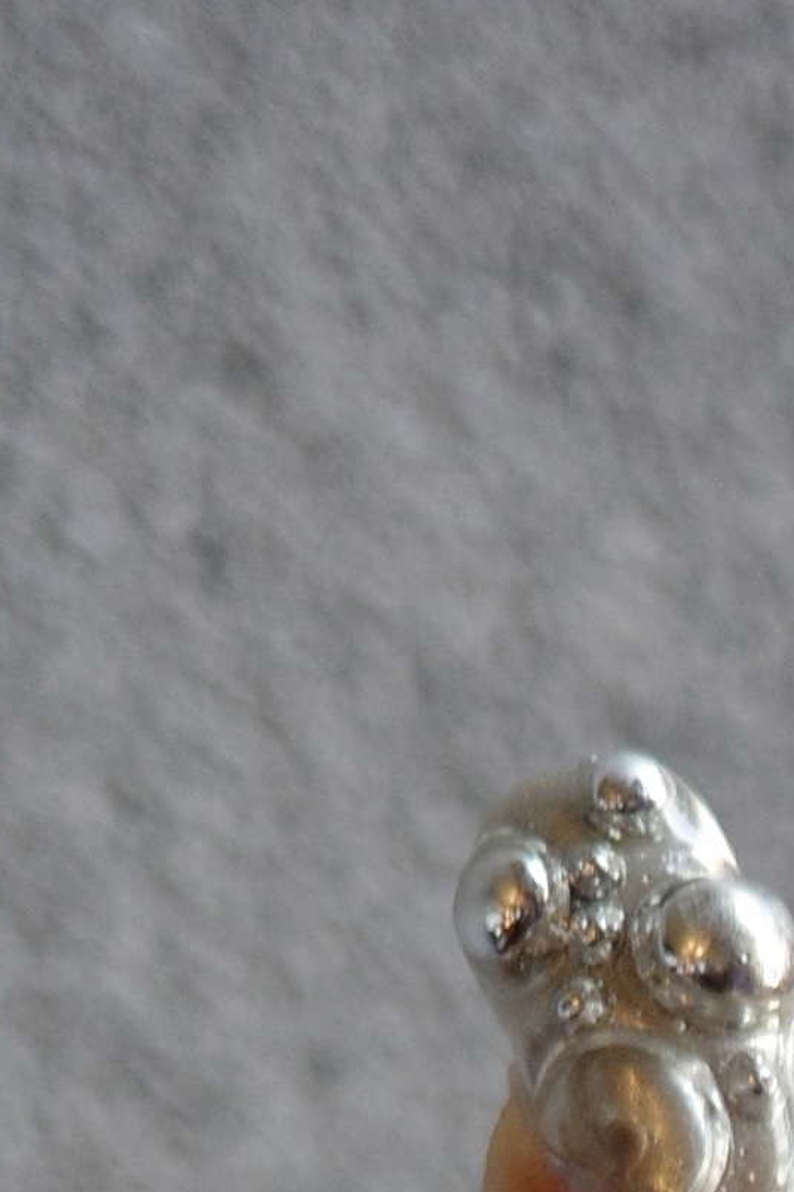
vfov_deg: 6.0
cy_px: 4349
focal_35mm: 299
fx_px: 9895
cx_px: 2315
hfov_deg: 4.4
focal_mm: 26
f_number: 2.8
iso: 200
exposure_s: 1/50
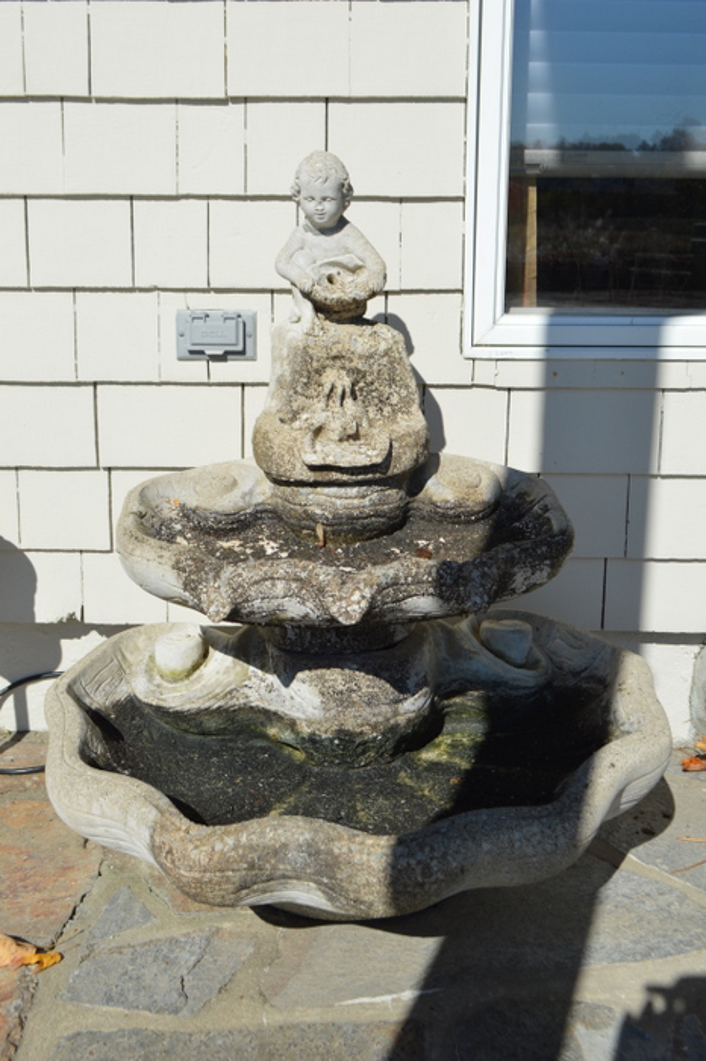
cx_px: 353
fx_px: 1148
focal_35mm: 39
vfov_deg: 49.6
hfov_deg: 34.2
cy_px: 530
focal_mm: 26
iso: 100
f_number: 9
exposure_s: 1/320
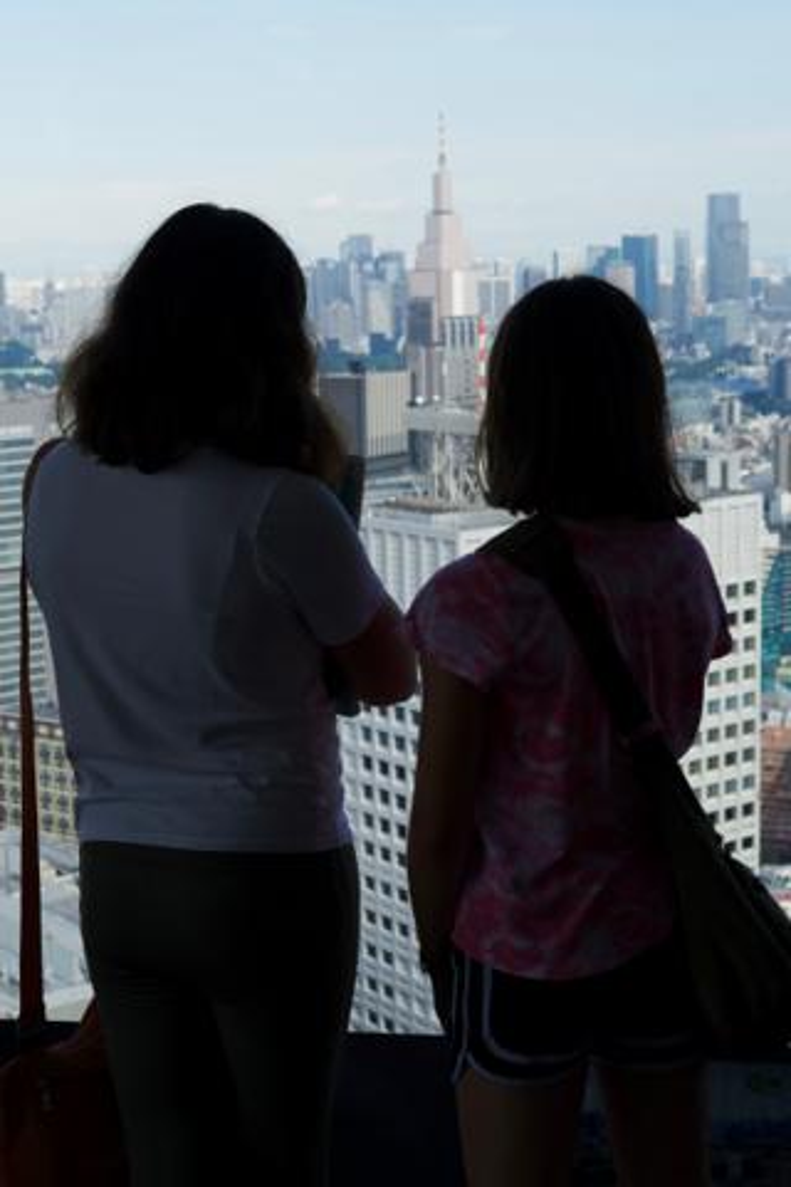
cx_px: 396
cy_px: 594
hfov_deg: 25.5
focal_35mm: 53
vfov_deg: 37.5
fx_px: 1747
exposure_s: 1/110
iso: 160
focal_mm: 35
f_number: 8
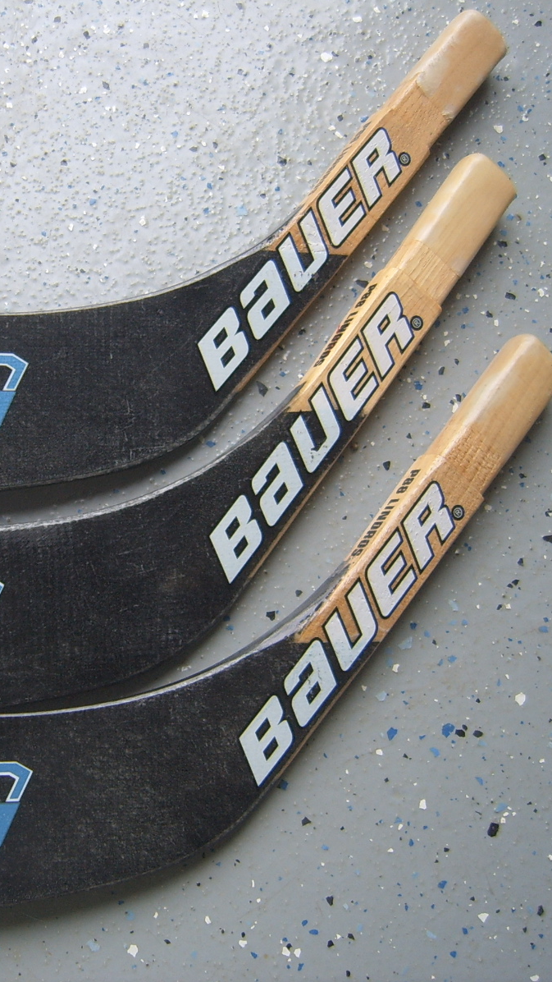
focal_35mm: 51
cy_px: 491
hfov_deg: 22.9
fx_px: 1327
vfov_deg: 40.6
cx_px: 44
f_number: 2.8
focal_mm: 5.8
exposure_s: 1/90
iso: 50
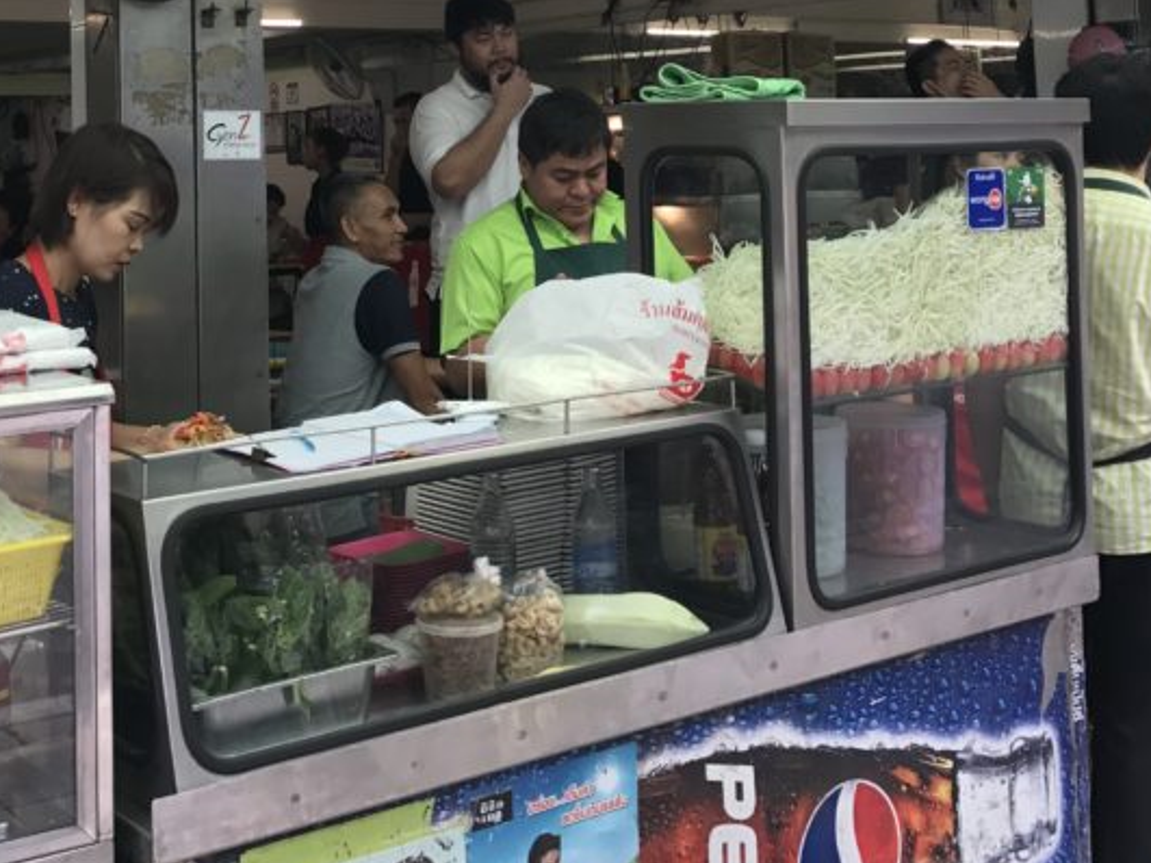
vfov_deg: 25.9
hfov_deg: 35.3
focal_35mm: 54
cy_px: 48
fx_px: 1795
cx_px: 408
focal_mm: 3.99
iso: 25
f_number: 1.8
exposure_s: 1/100
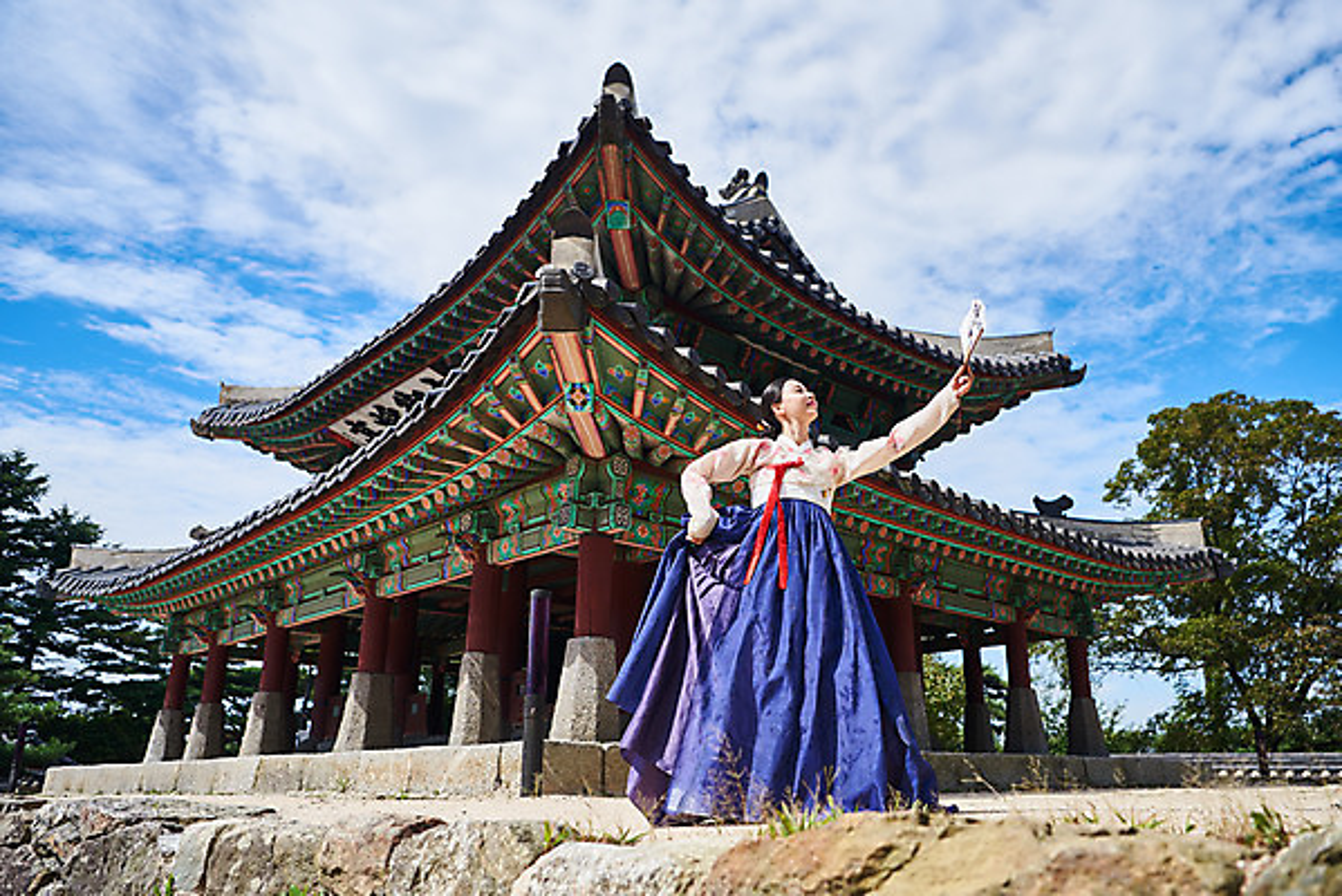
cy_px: 448
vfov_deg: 53.2
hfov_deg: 73.7
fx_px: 895
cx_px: 671
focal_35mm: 24
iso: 100
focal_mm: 24
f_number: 2.8
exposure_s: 1/2500
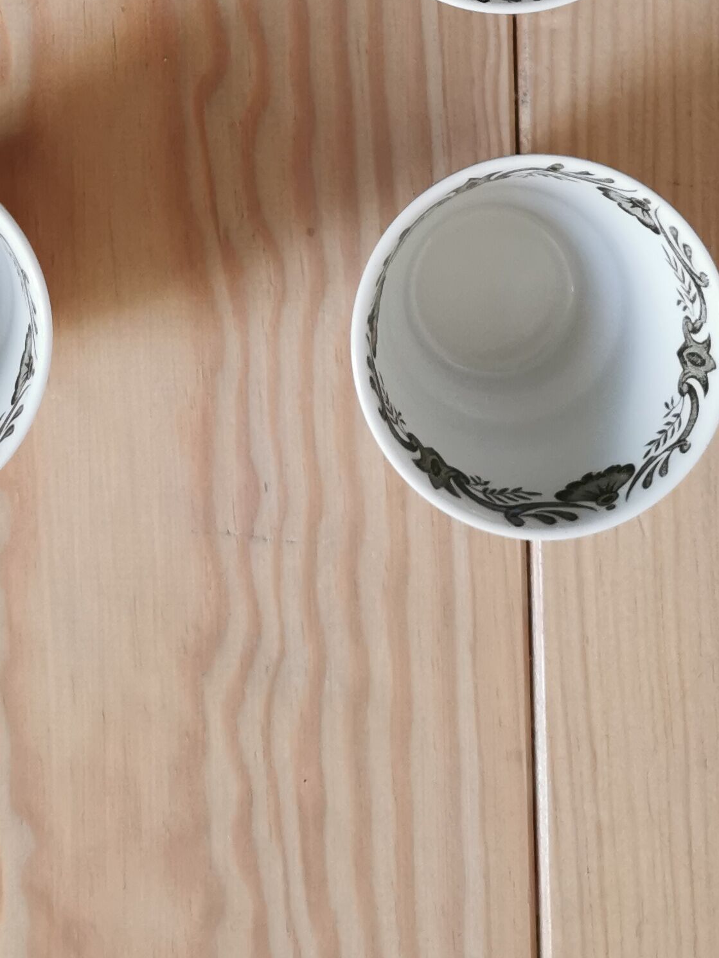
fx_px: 1828
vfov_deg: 26.5
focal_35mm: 66
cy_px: -161
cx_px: 118
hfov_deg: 21.9
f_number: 1.8
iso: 160
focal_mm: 5.58
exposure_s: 1/50
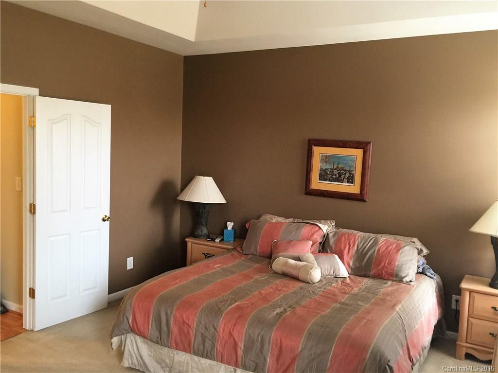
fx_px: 417
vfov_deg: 48.2
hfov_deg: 61.7
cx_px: 249
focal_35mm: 29
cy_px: 186
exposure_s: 1/15
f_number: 2.2
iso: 80
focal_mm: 4.15
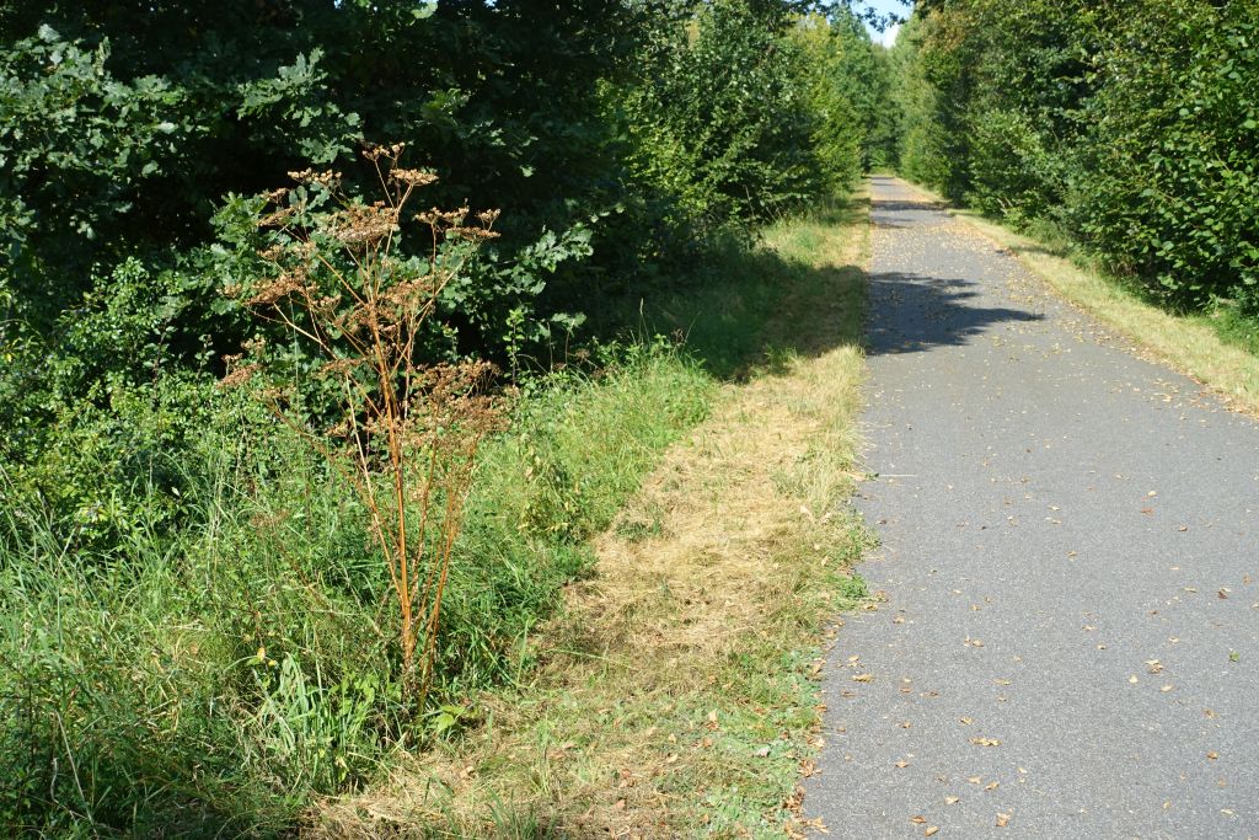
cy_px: 420
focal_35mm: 47
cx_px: 630
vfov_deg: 28.7
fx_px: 1644
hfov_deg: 41.9
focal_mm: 17.06
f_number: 5.6
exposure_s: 1/250
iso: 125
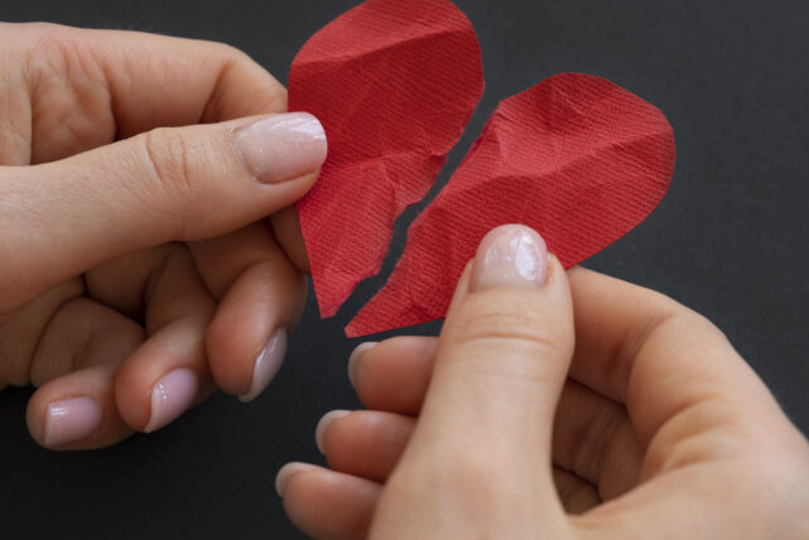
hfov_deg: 30.0
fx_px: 1506
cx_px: 464
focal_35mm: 67
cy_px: 235
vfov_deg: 20.3
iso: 250
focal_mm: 42
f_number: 7.1
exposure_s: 1/160
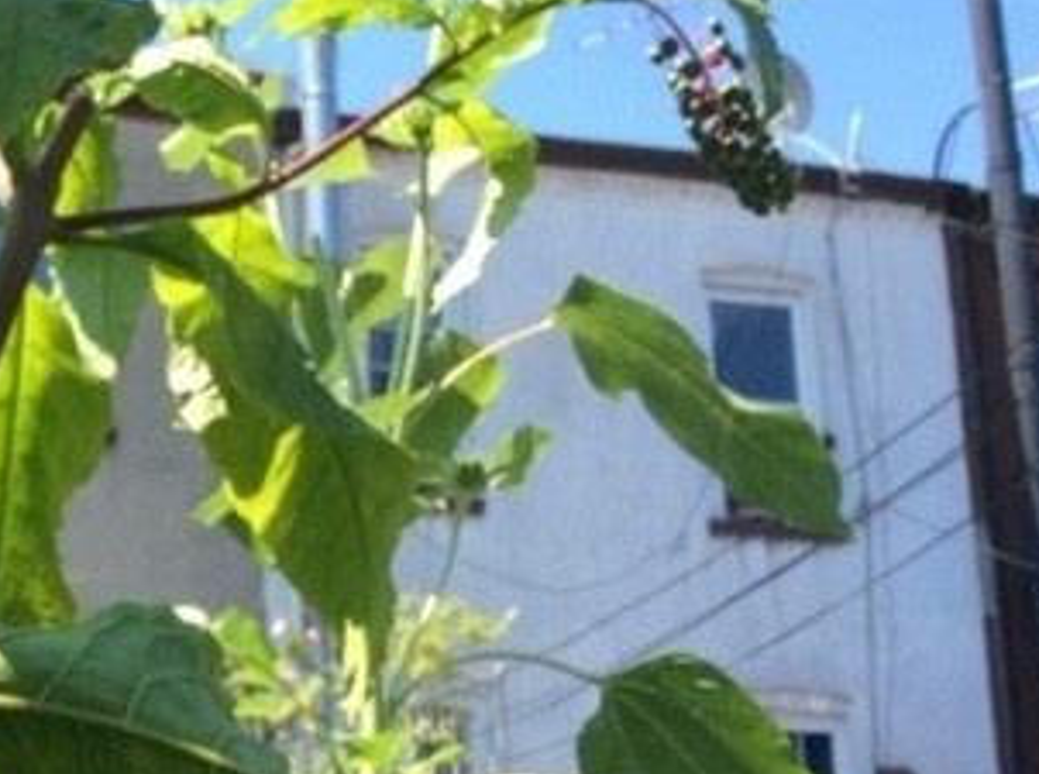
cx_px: -38
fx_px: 2096
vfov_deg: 20.7
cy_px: 588
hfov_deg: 26.2
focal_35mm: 70
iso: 32
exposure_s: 1/635
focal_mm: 3.3
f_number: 2.4
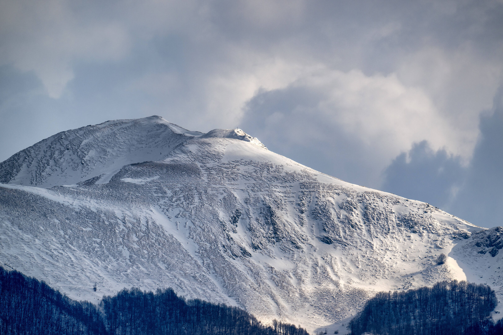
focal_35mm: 560
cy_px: 168
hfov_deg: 3.7
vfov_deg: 2.5
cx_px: 252
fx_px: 7824
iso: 64
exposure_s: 1/1250
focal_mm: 560
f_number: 5.6
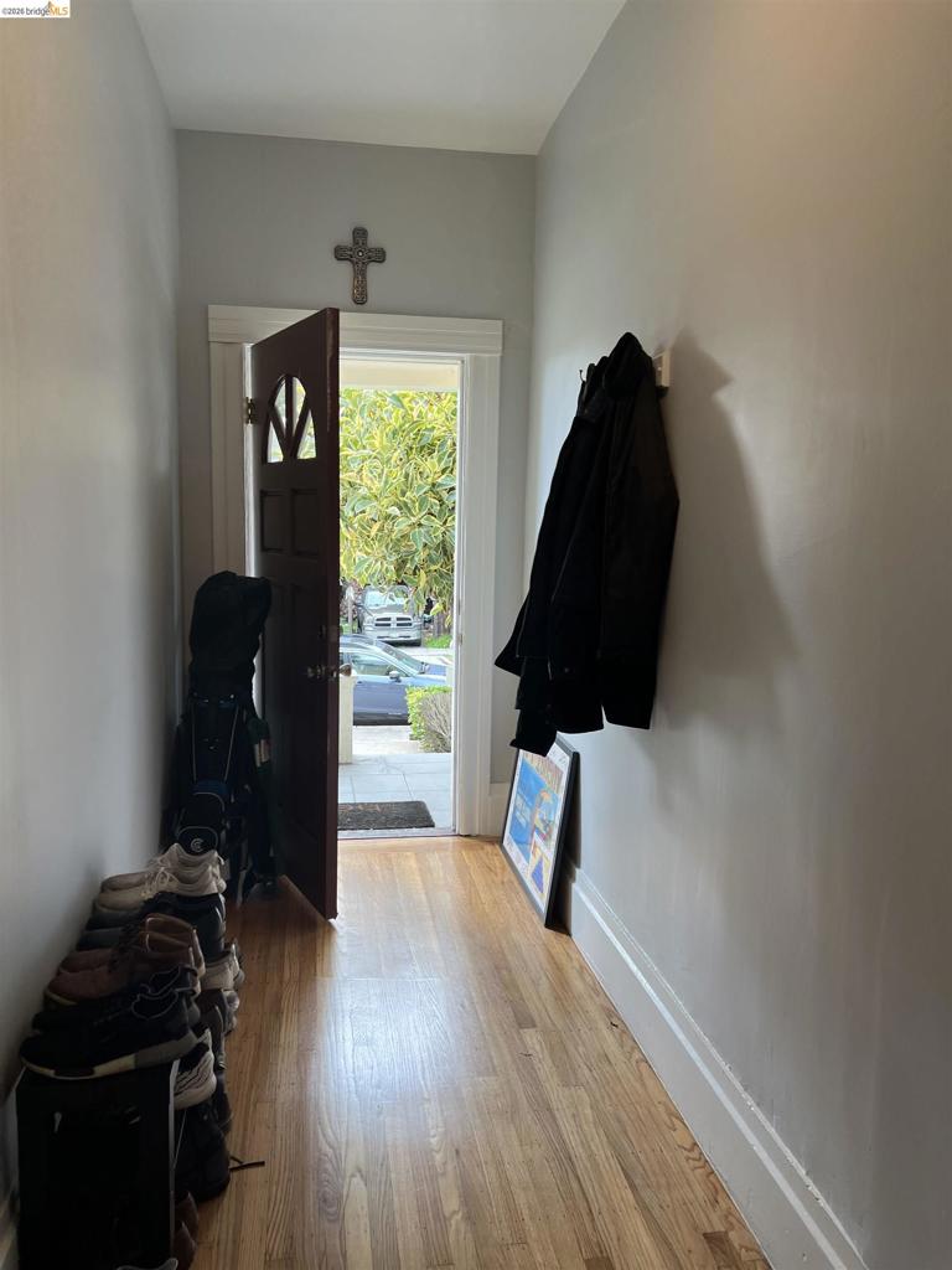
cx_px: 476
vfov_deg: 67.3
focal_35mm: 26
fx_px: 953
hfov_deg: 53.1
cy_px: 635
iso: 40
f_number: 1.5
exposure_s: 1/120
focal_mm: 5.7
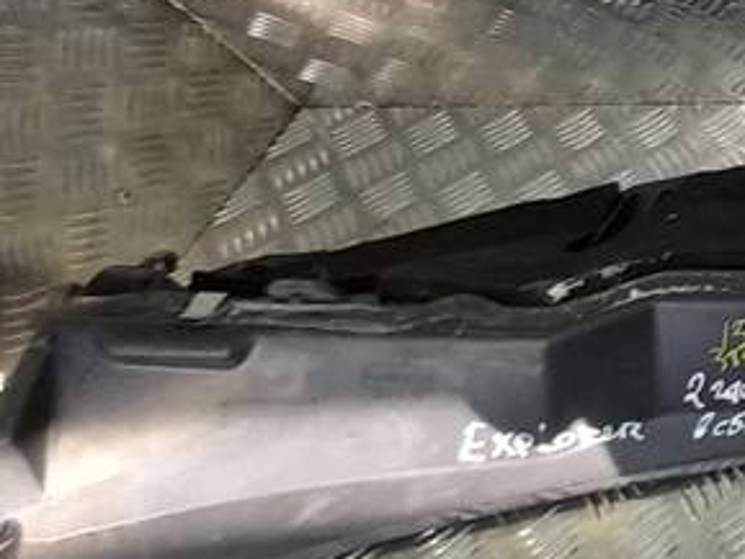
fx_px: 990
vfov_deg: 29.5
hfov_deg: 25.4
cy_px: 5
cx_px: 1217
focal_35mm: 46
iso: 80
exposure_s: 1/100
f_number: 2.2
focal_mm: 1.42
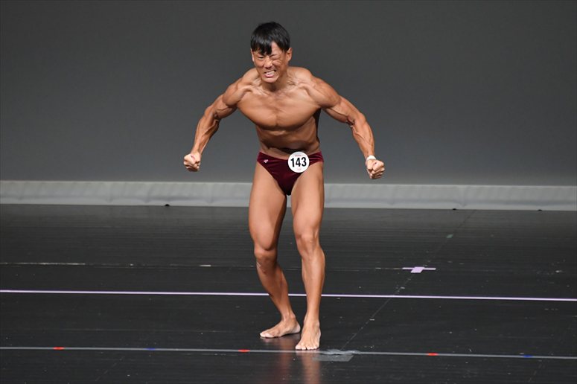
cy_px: 192
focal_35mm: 450
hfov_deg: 4.6
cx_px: 288
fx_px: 7209
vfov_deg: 3.1
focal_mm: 300
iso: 4000
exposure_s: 1/400
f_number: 5.6
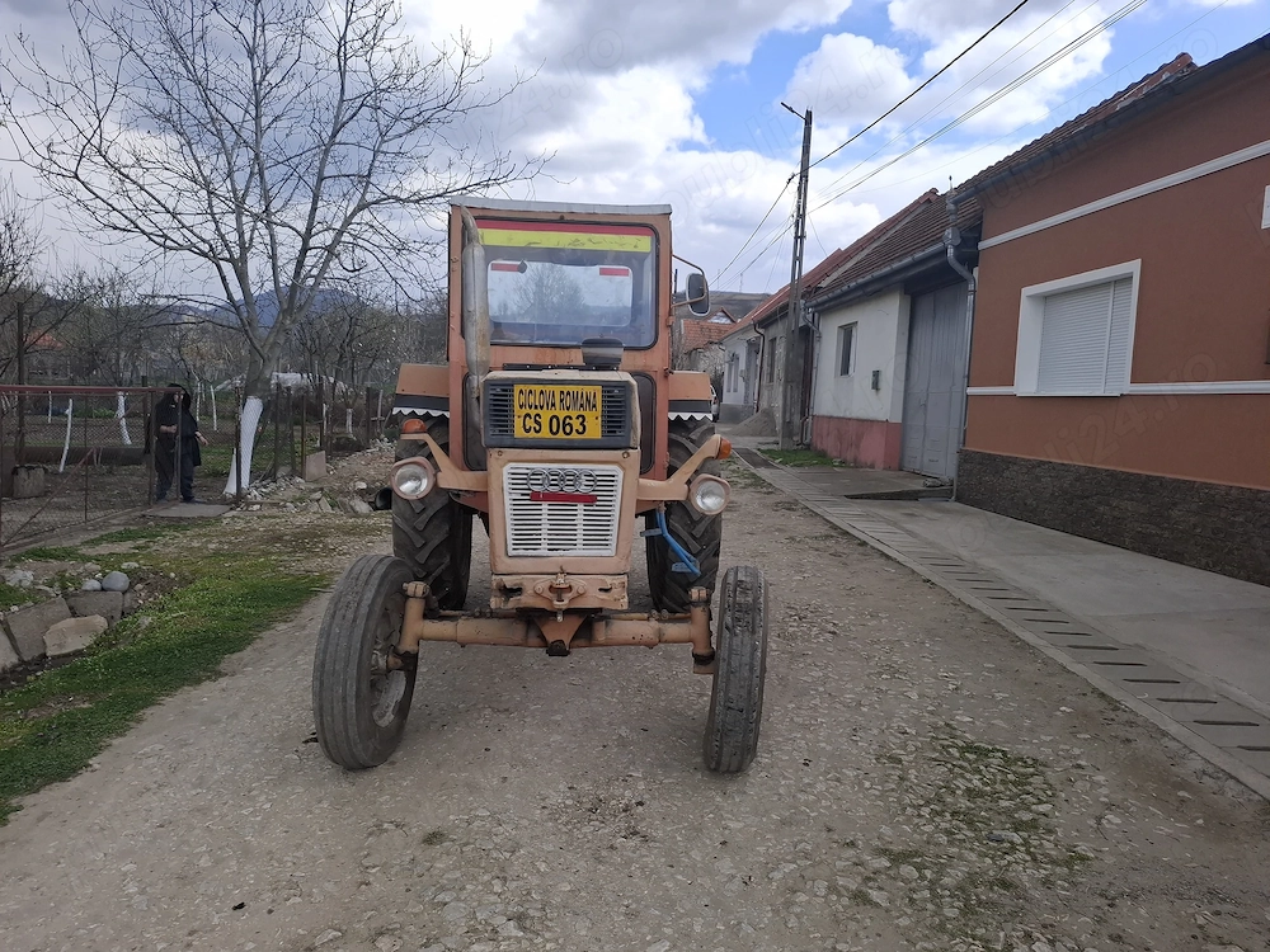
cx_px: 635
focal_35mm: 23
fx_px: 844
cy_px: 476
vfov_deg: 58.9
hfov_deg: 73.9
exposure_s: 1/1414
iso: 50
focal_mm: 5.54
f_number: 1.8
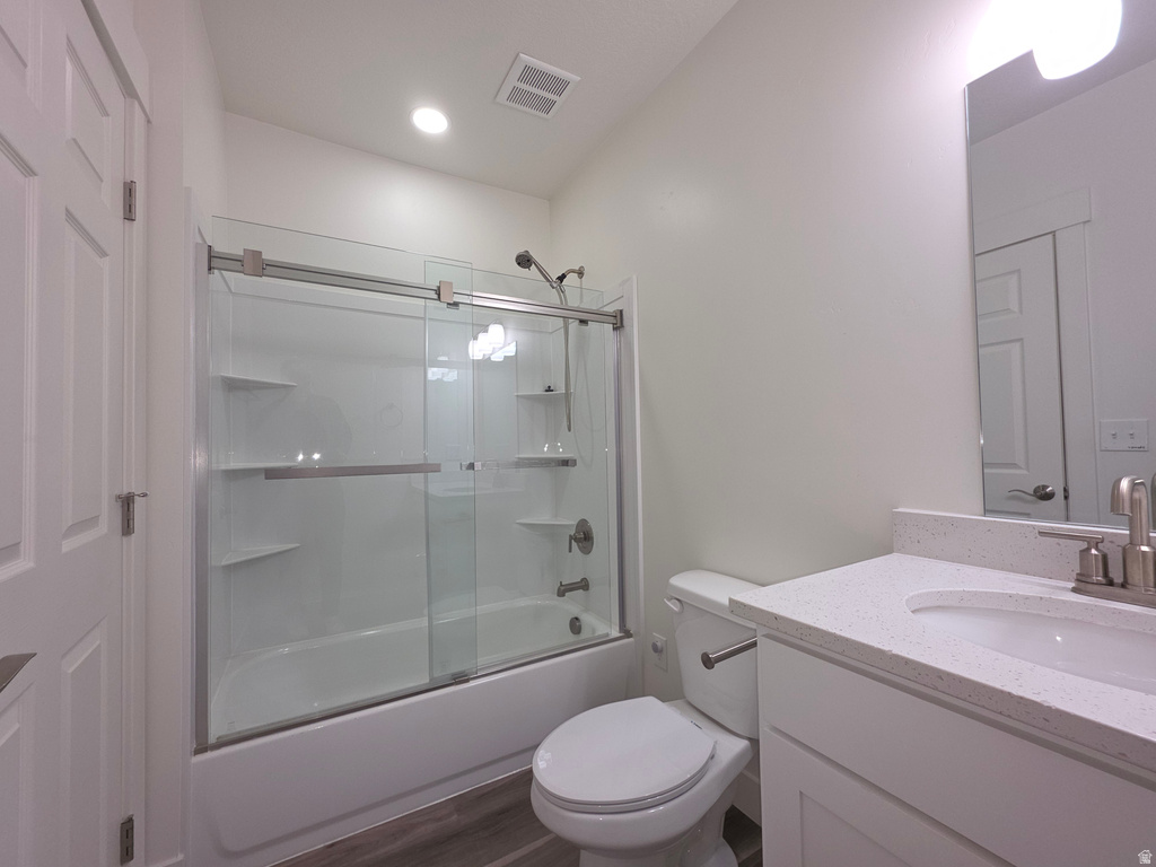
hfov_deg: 106.2
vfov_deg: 89.9
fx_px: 434
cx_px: 578
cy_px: 434
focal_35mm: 13
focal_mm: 2.2
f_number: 1.9
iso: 32
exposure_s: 1/60
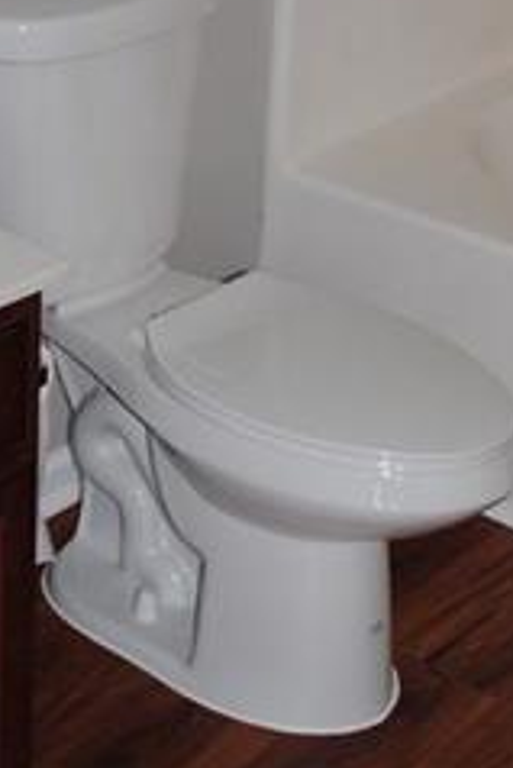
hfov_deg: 15.6
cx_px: 69
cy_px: 155
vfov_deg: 23.0
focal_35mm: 87
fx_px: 1857
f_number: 3.5
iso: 200
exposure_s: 1/60
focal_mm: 18
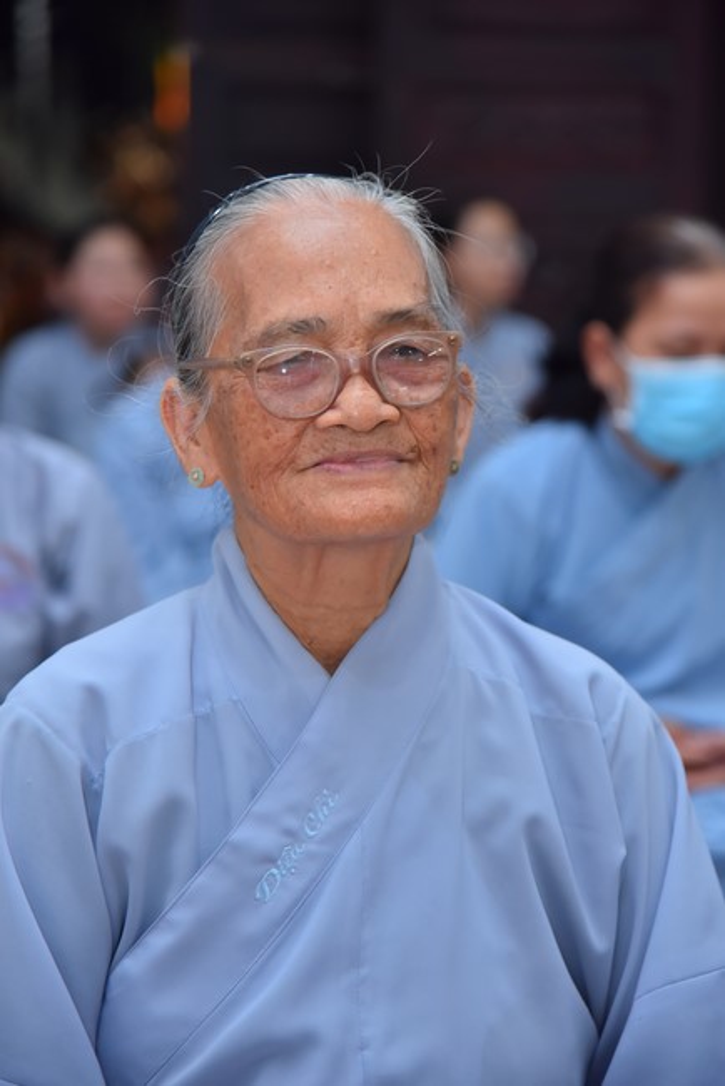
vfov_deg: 19.4
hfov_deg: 13.1
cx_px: 362
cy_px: 543
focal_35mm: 105
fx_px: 3168
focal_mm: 105
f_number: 4.5
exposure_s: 1/125
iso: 1250
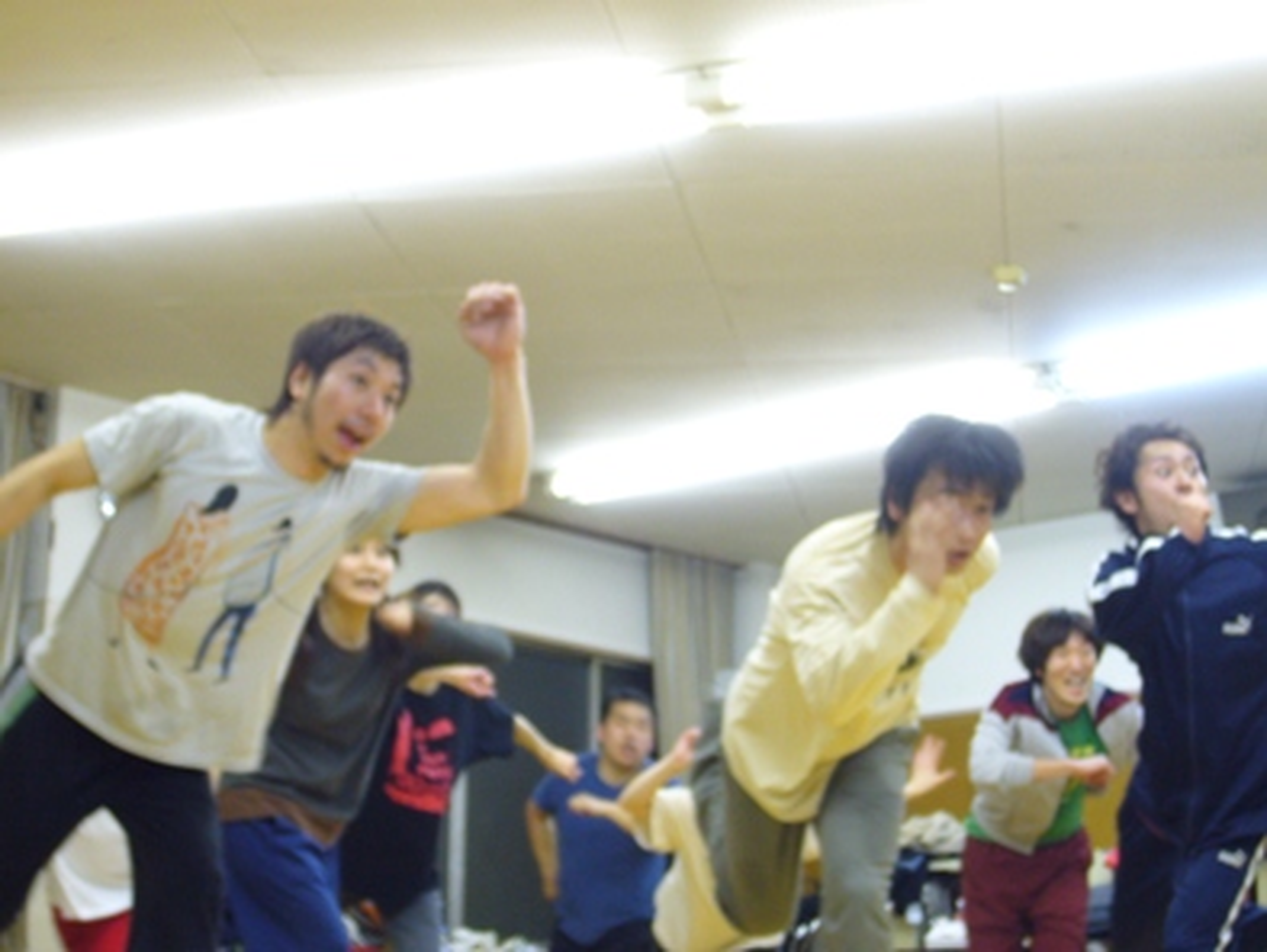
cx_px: 634
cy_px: 476
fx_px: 2893
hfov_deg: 24.7
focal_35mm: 79
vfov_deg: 18.7
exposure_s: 1/15
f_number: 4.3
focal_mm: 13
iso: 200
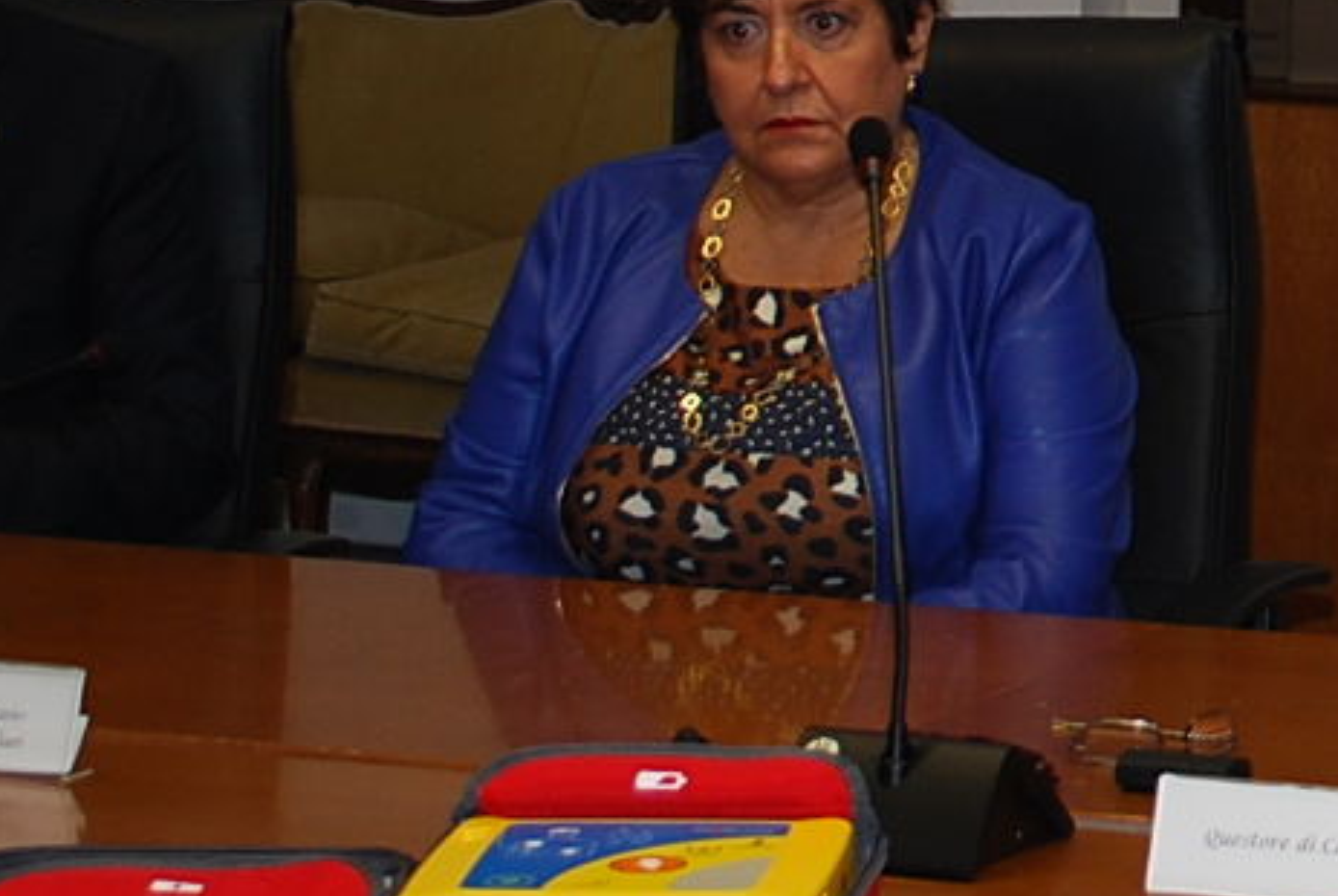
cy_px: -387
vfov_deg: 8.3
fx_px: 6066
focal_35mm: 163
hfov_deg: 11.8
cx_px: 2225
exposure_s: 1/60
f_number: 4.5
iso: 200
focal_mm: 26
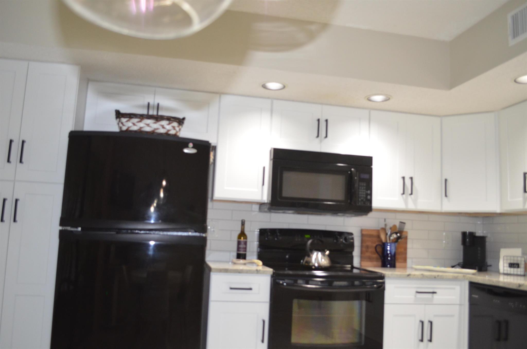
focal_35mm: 30
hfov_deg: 62.0
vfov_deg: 43.4
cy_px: 174
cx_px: 264
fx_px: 438
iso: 1250
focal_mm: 20
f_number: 3.8
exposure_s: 1/60
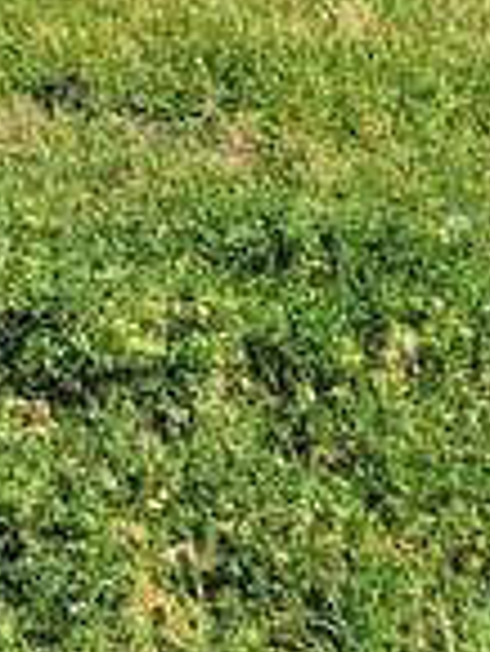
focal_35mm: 162
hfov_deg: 7.5
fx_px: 3053
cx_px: -1223
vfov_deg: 11.4
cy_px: -481
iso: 20
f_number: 1.8
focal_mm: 5.4
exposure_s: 1/1525
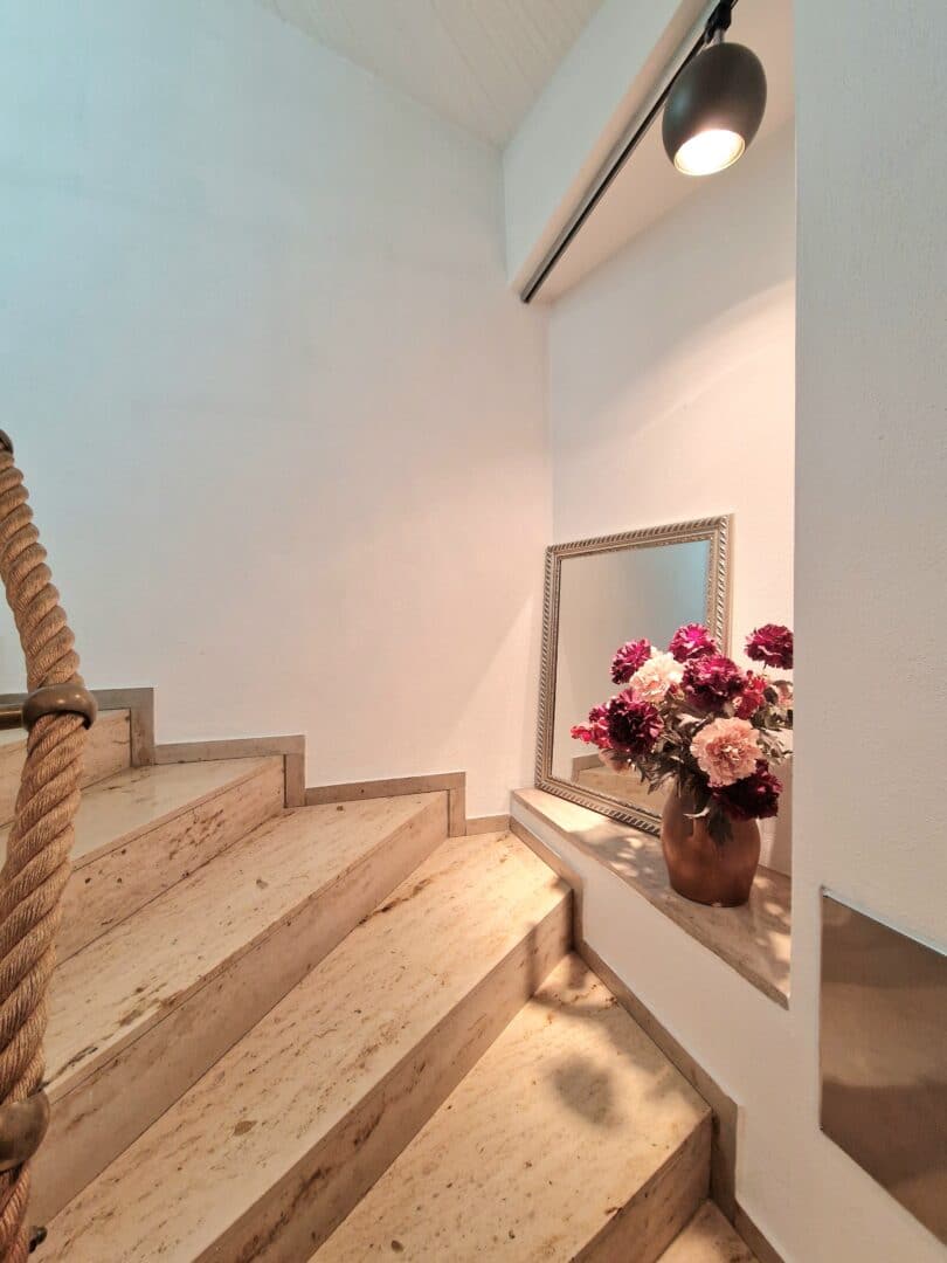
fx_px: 474
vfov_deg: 106.2
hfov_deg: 89.9
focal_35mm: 13
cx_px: 474
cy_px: 632
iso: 320
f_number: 2.2
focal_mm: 2.2
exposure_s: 1/50
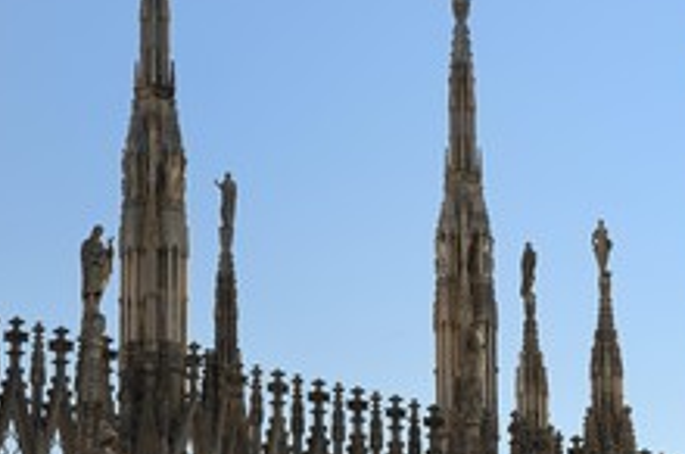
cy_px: 239
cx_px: 487
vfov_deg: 7.0
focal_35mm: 195
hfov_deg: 10.5
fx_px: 3705
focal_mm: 102
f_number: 14
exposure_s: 1/200
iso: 200
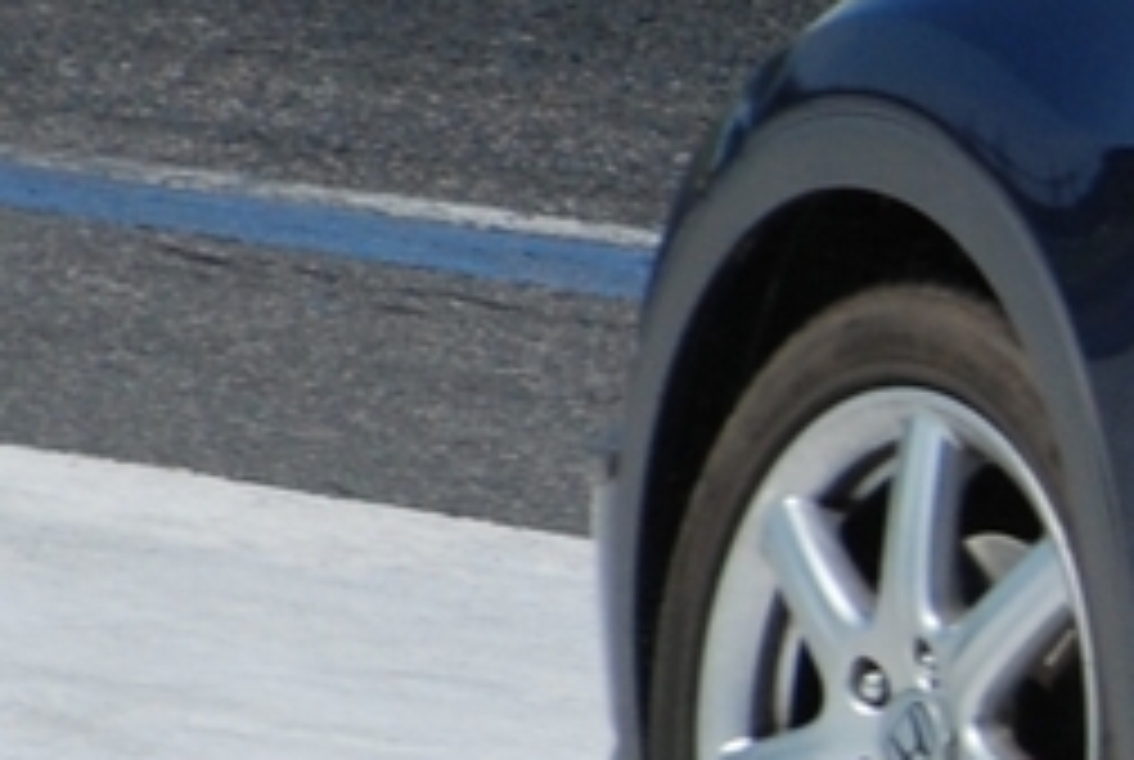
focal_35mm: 2397
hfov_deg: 0.9
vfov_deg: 0.6
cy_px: 848
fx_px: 75638
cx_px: 2988
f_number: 5.3
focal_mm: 210
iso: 200
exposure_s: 1/1250
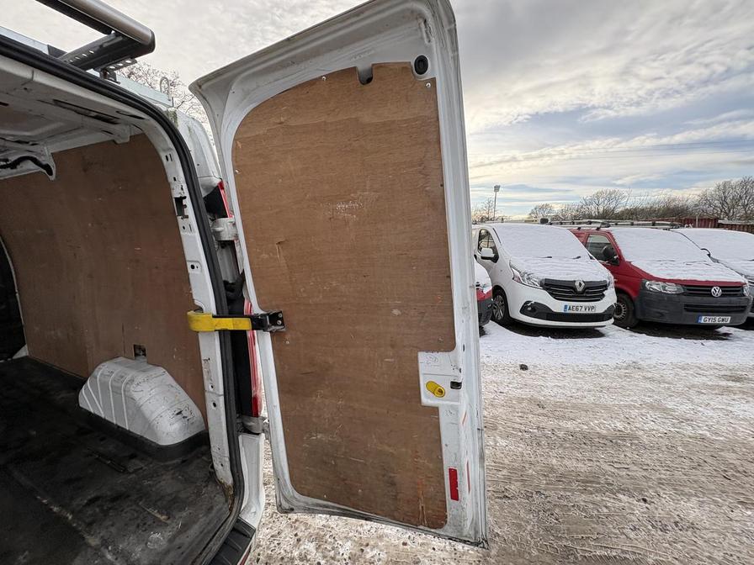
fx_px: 305
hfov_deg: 102.1
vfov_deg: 85.7
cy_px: 282
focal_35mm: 14
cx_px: 377
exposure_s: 1/296
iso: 40
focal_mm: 2.22
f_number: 2.2
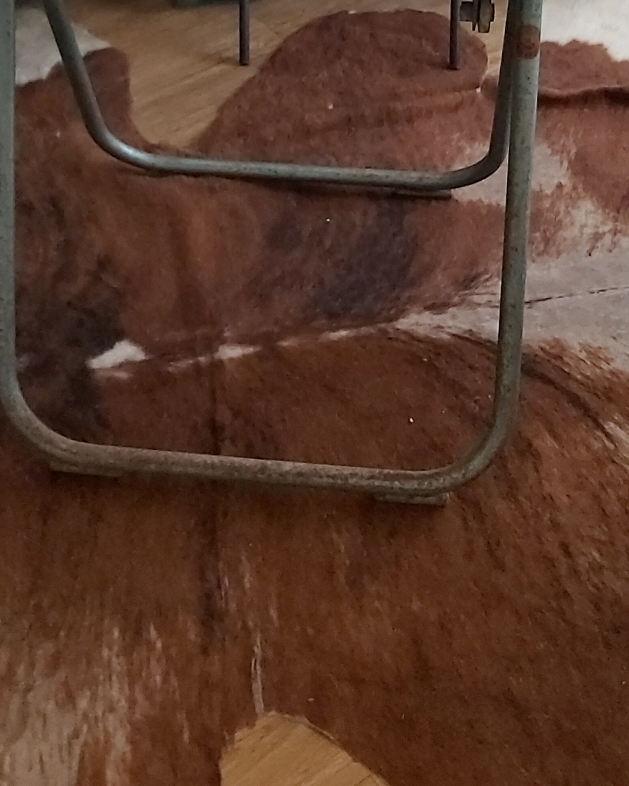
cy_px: 39
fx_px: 1233
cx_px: 296
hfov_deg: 28.6
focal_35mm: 53
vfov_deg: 33.0
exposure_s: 1/25
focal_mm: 3.92
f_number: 1.7
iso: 400
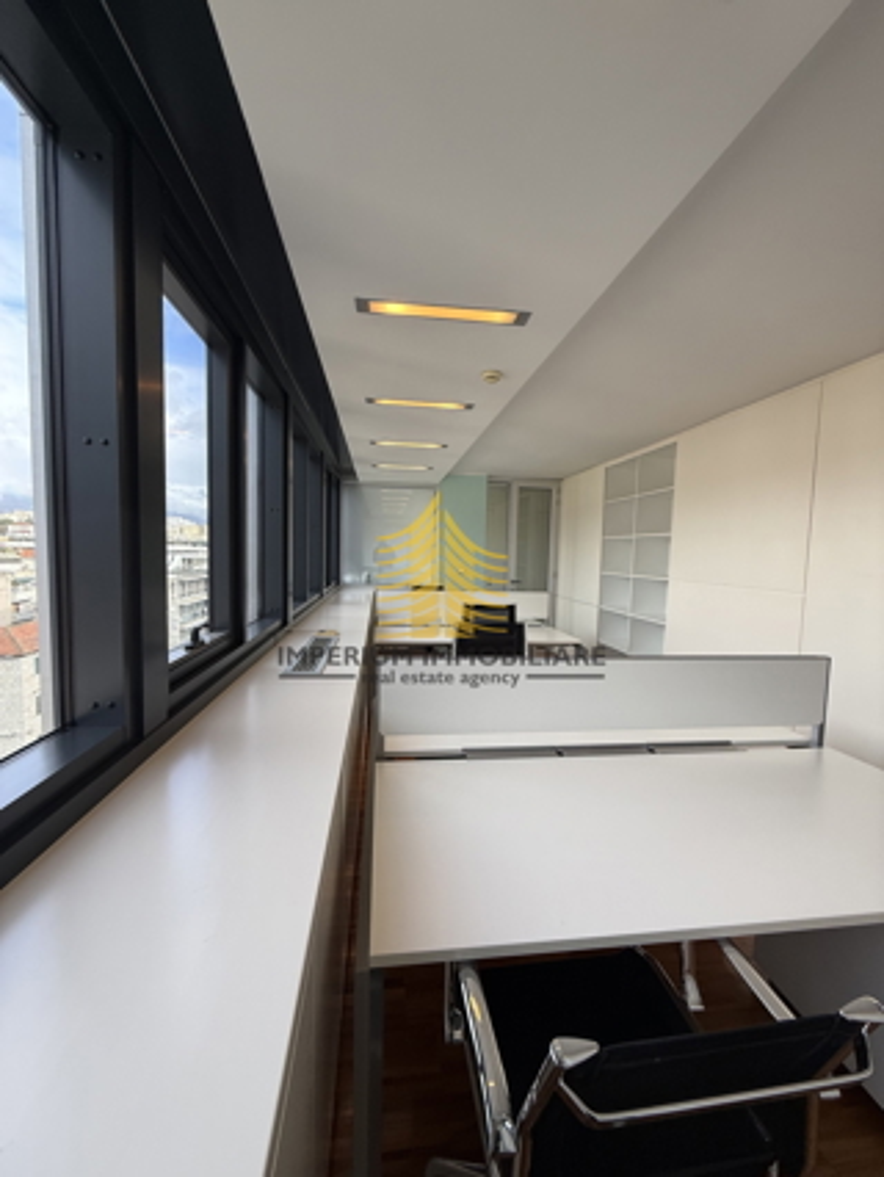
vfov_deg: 102.0
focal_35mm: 14
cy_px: 588
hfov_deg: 85.7
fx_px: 476
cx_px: 442
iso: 80
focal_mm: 2.22
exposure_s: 1/99
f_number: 2.2
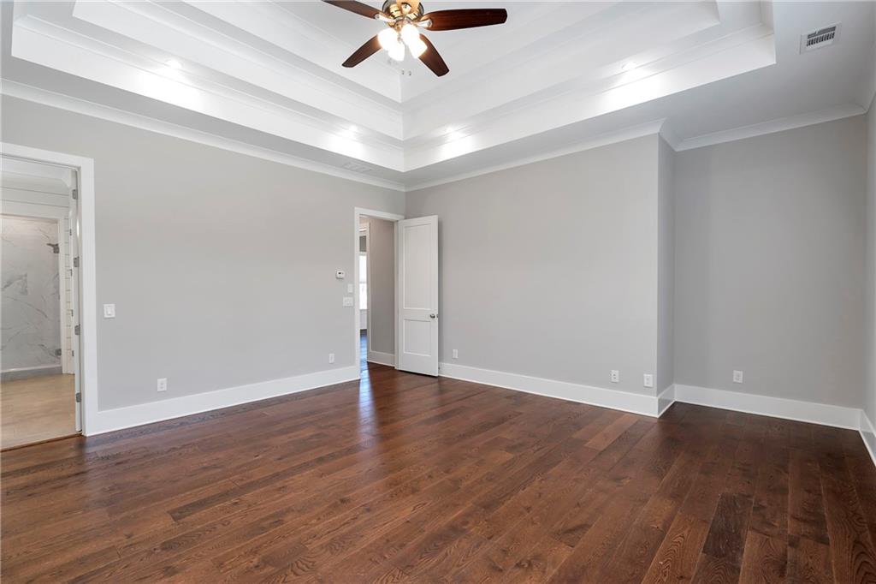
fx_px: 389
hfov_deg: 96.8
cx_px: 438
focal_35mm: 16
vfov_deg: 73.7
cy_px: 292
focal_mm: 16
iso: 400
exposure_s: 1/15
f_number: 8
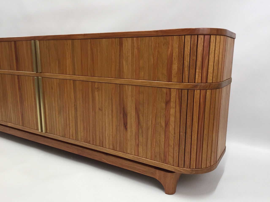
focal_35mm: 29
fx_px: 226
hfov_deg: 61.6
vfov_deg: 48.2
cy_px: 101
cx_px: 135
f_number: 2.2
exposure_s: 1/33
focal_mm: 4.15
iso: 50
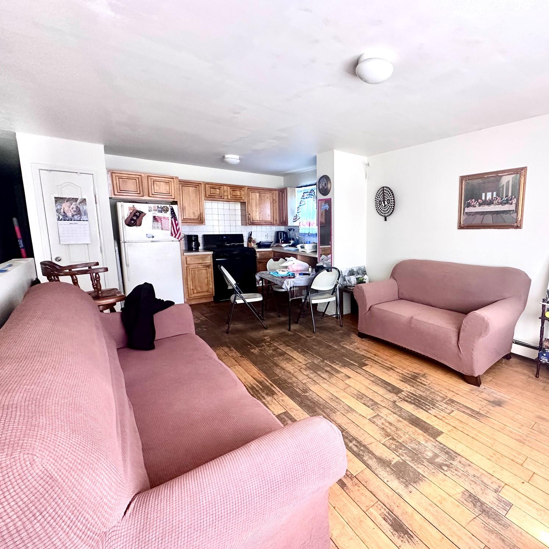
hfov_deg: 81.9
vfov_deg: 84.0
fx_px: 305
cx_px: 353
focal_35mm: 17
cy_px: 271
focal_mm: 2.22
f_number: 2.2
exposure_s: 1/99
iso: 250
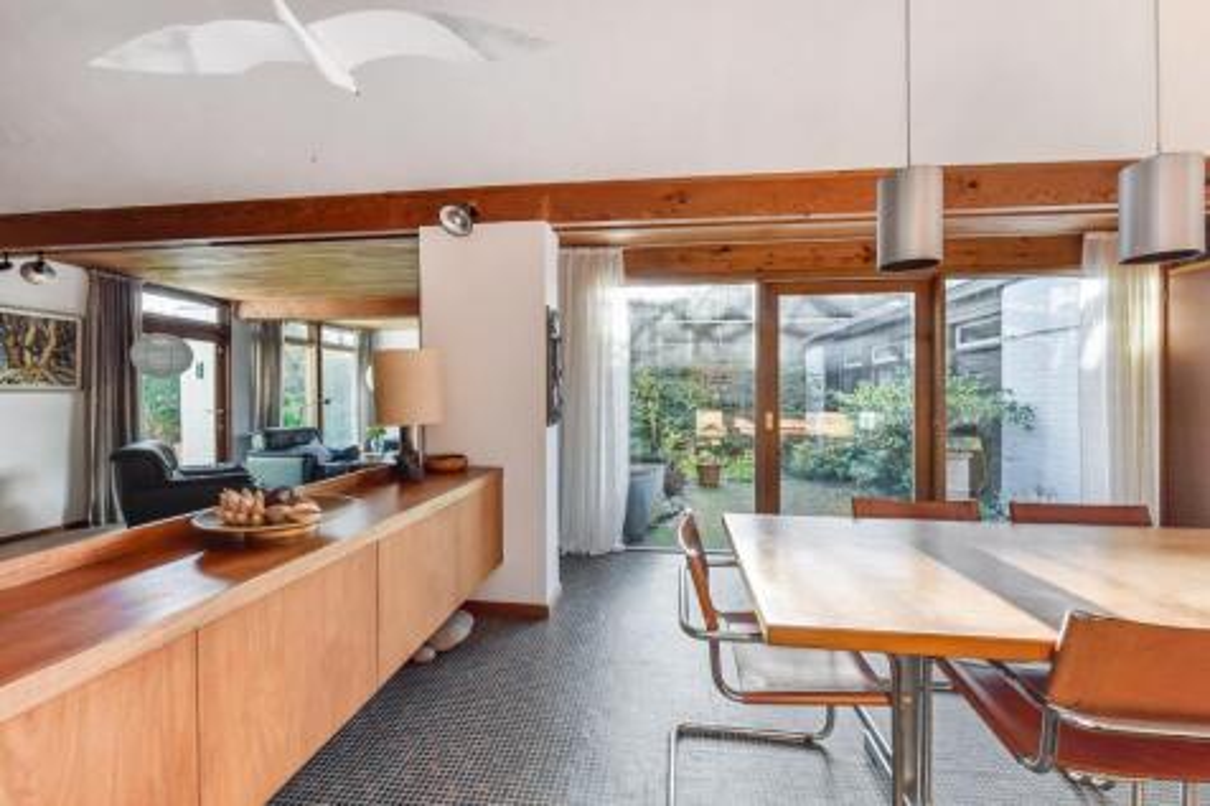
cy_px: 403
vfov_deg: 81.2
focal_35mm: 14
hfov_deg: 104.3
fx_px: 470
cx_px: 605
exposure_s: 1/5
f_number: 9
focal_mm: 14
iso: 640
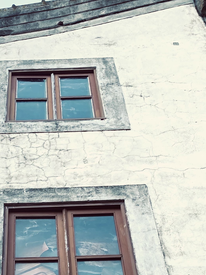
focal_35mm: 75
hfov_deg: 19.1
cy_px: 300
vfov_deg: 24.3
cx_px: 6
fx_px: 595
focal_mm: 4.25
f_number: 1.8
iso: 32
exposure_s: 1/128
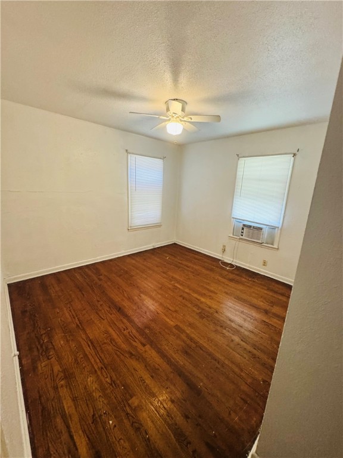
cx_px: 172
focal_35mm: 14
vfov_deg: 102.1
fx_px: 185
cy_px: 229
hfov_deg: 85.7
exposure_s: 1/60
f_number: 2.2
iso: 400
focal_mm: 2.22
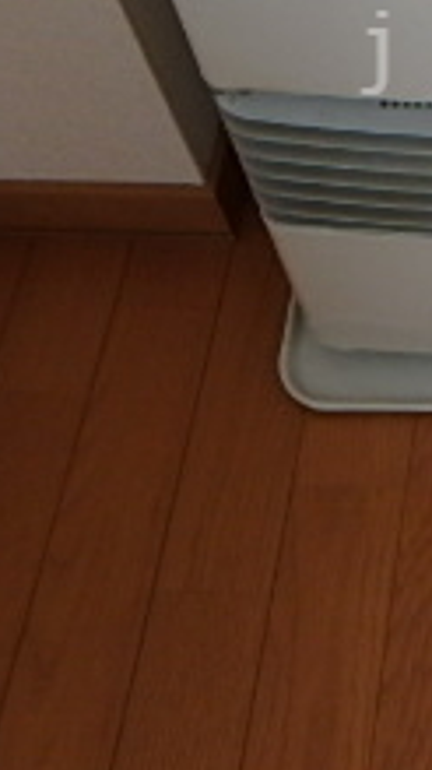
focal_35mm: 67
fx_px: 1366
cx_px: 601
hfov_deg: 16.7
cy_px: 53
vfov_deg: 29.9
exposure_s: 1/30
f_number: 3.5
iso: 200
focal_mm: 3.7
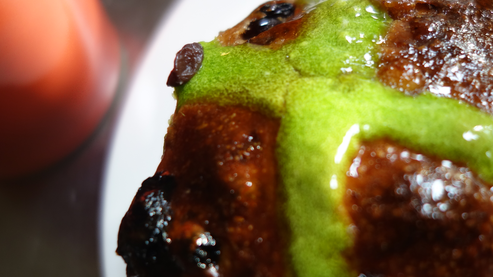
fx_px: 562
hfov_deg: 47.1
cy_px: 150
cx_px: 298
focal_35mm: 43
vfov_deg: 27.7
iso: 500
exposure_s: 1/100
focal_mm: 10.4
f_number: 1.8
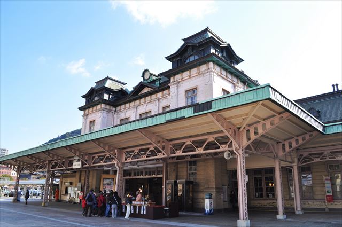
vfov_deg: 47.8
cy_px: 114
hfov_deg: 67.4
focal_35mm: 27
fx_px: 256
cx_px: 171
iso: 200
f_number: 7.1
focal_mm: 18
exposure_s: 1/200
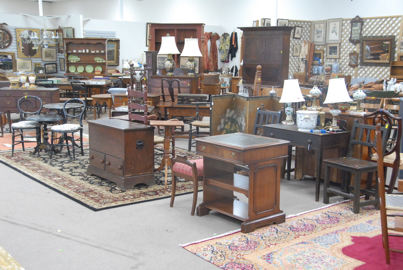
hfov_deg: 42.3
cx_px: 202
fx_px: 521
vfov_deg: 29.0
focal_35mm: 46
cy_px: 135
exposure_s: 1/30
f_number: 4.5
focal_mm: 31
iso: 1600
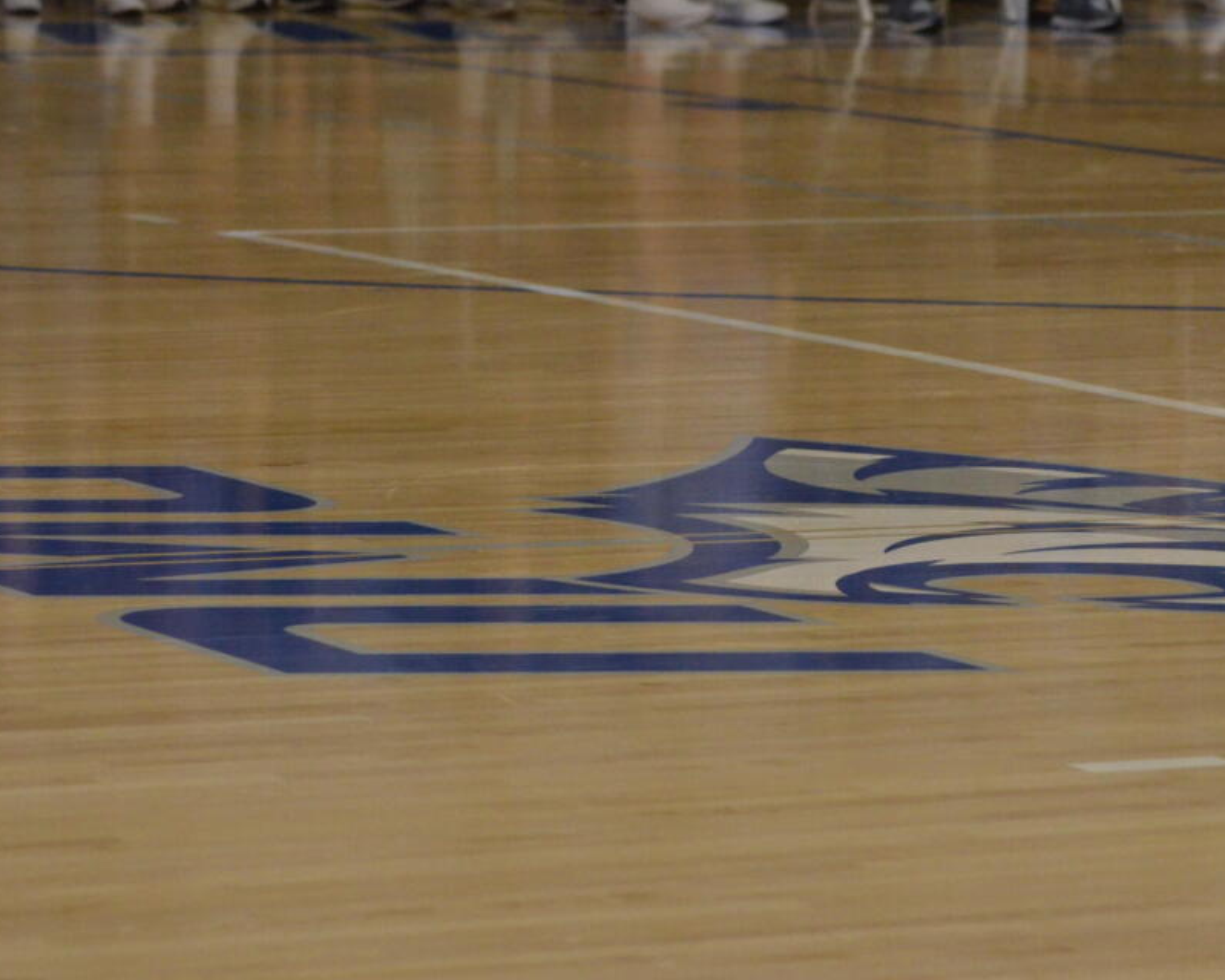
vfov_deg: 7.3
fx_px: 7649
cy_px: 499
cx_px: 885
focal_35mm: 211
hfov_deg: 9.1
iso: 4000
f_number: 5.6
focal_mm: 100
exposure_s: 1/640
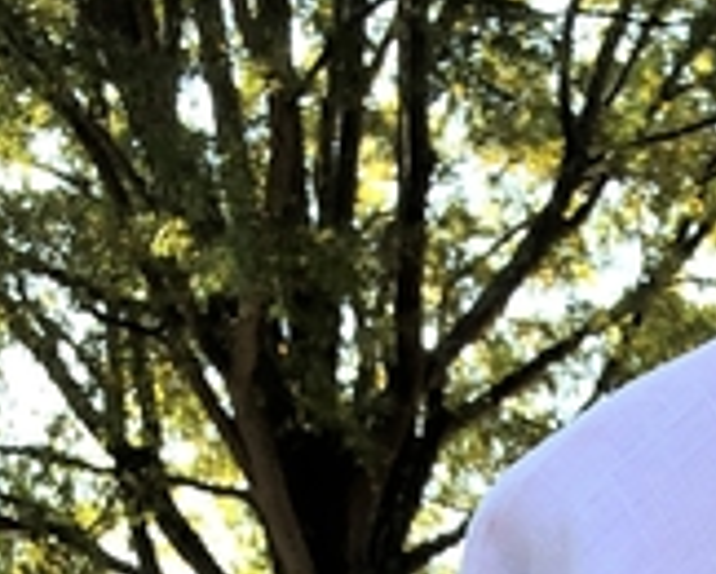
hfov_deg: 13.5
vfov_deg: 9.6
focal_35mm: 135
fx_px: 2864
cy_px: 1567
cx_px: 1056
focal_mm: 3.99
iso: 20
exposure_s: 1/302
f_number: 1.8
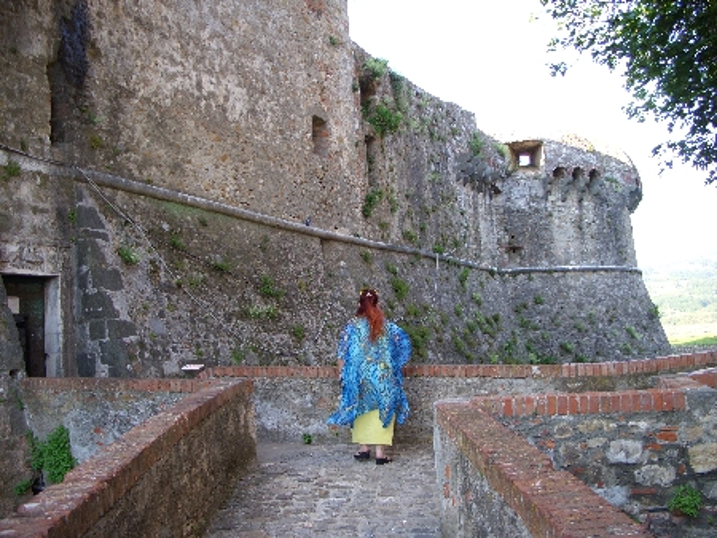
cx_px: 358
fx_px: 788
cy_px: 269
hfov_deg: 49.0
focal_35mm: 38
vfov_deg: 37.8
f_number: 2.8
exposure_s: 1/88
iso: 50
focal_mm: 7.8
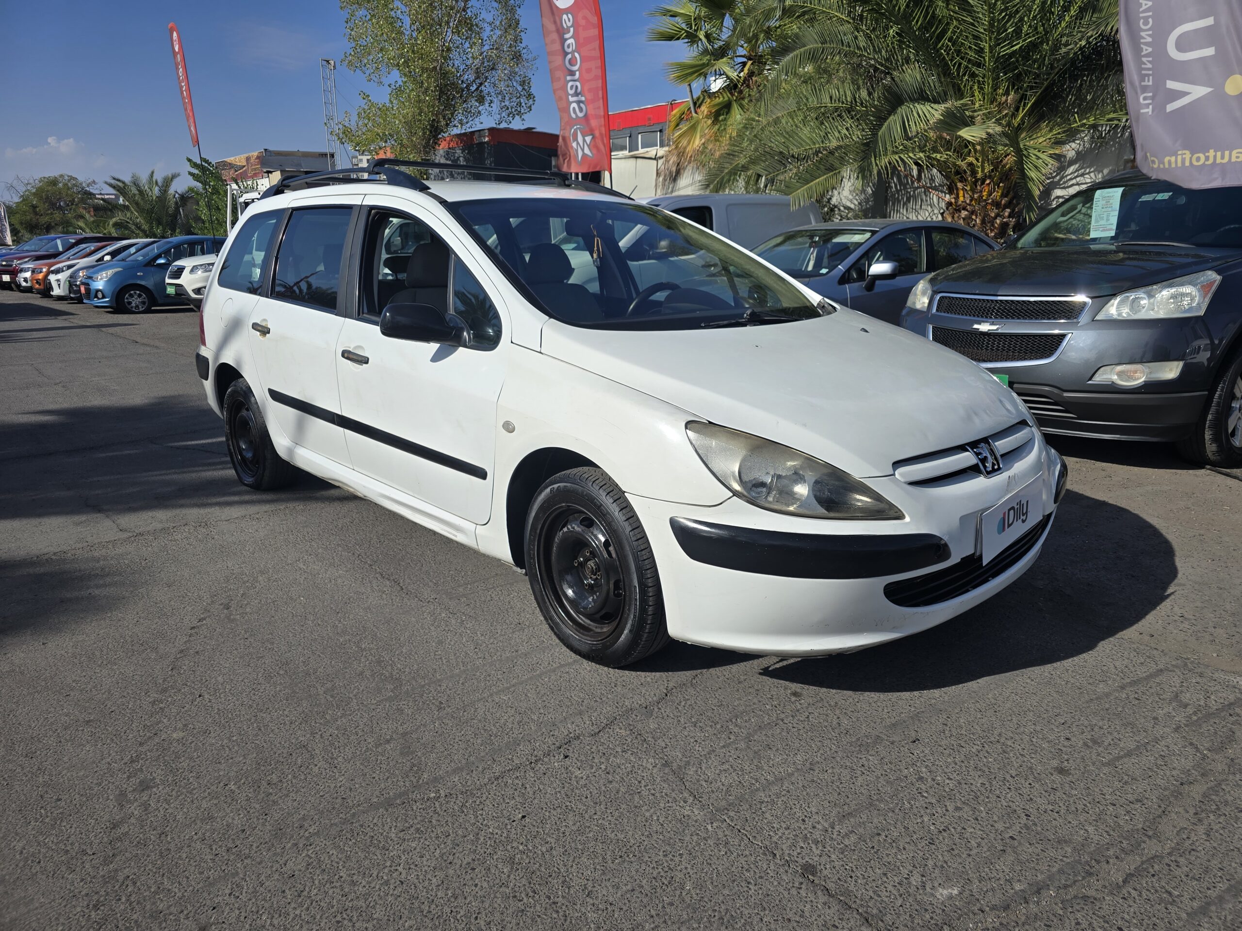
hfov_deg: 73.9
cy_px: 466
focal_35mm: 23
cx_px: 621
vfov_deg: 58.9
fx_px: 825
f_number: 1.7
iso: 12
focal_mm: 6.3
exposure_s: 1/1380
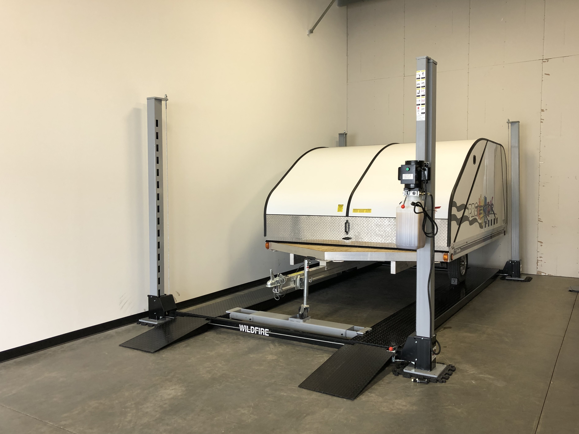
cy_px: 230
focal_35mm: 30
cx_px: 309
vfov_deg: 46.8
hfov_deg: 59.9
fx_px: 502
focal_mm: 4
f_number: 1.8
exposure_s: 1/40
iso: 25
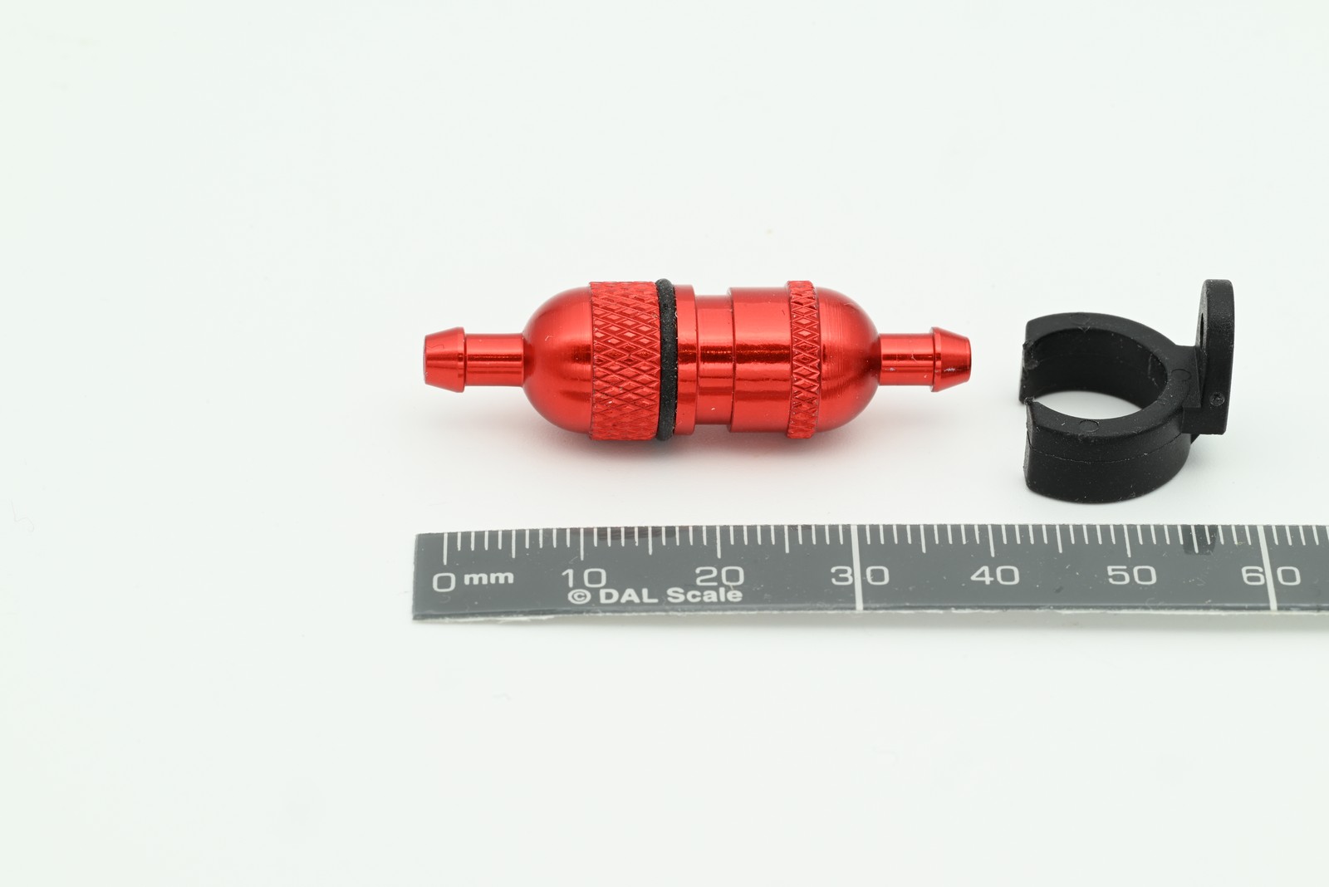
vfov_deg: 13.1
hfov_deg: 19.4
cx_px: 664
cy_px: 444
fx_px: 3877
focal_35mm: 105
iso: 100
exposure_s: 1/4
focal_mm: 105
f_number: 22
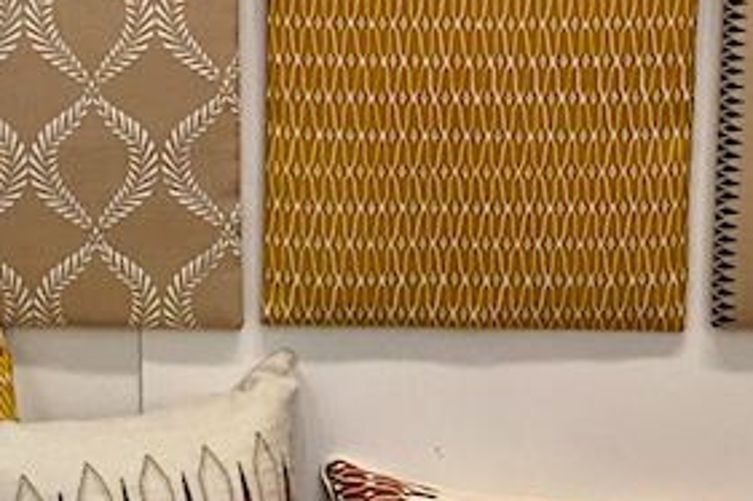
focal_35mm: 86
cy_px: -75
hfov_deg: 23.6
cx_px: 498
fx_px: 1798
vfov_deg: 15.4
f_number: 2.2
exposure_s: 1/30
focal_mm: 4.15
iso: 50
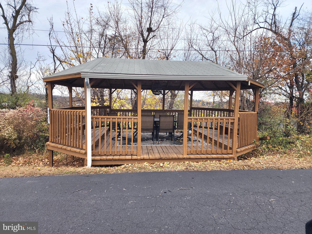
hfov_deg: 73.9
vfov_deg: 58.9
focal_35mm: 23
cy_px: 117
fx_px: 207
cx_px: 156
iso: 12
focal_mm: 6.4
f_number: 1.8
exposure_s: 1/333
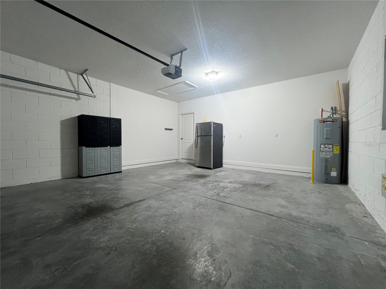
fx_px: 145
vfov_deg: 89.9
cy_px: 144
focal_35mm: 13
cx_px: 193
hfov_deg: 106.2
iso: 160
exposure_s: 1/60
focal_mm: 1.57
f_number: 1.8
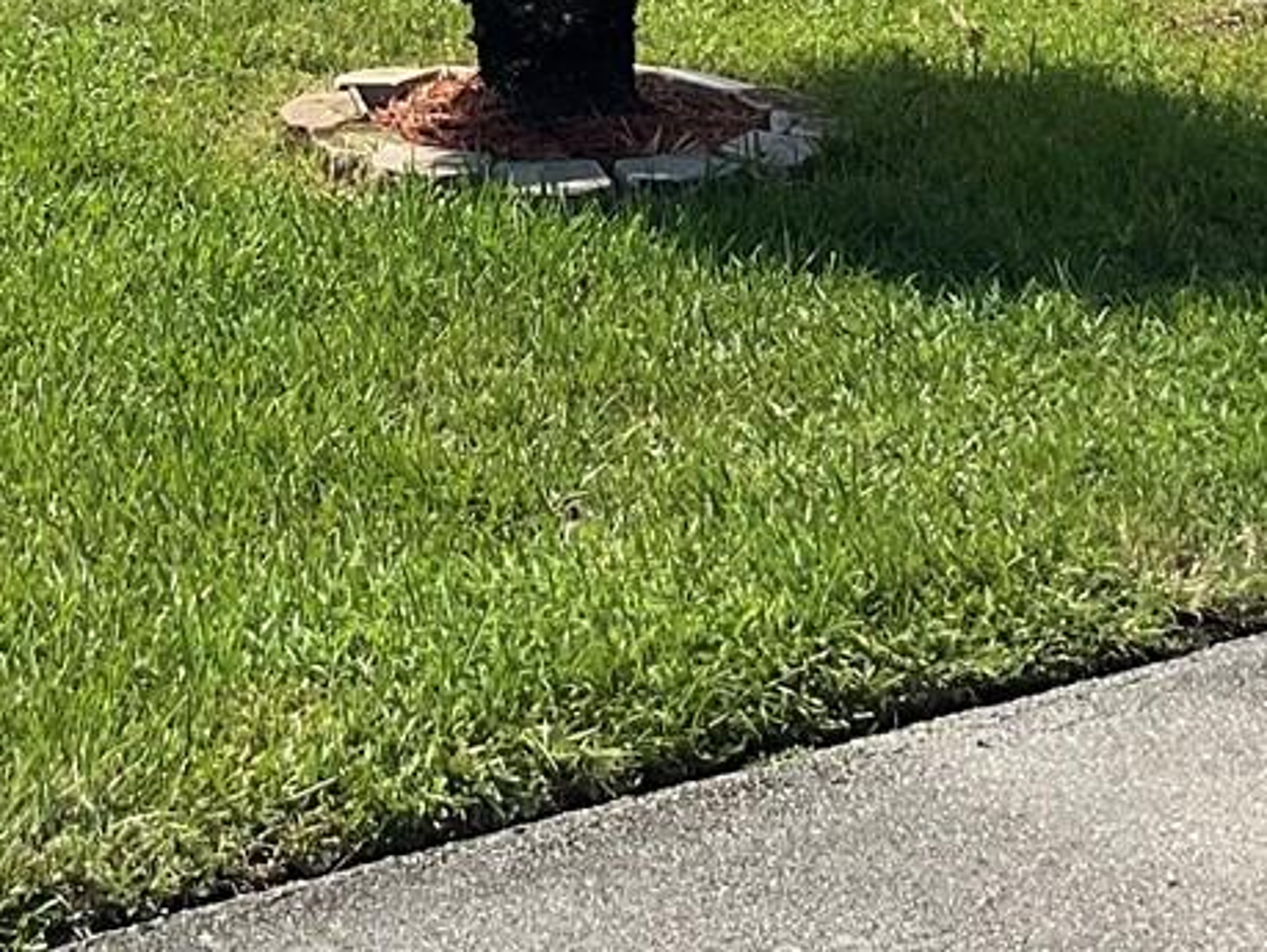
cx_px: 257
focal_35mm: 101
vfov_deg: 13.3
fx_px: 3700
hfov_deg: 19.2
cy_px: -701
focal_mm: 3
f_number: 1.8
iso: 16
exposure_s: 1/2959
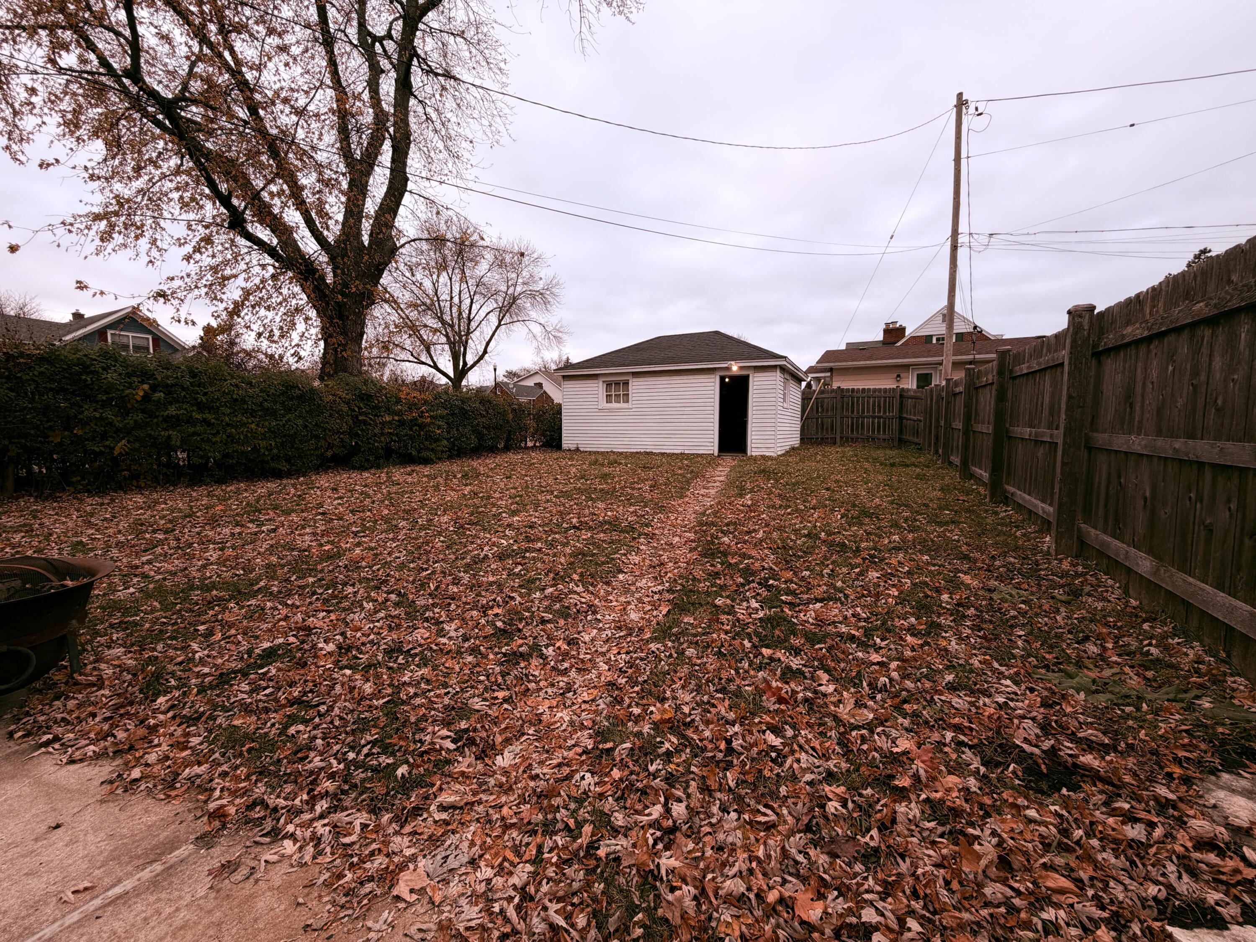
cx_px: 628
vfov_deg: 85.7
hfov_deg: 102.1
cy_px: 471
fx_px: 508
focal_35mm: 14
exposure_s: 1/212
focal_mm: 2.22
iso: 40
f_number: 2.2
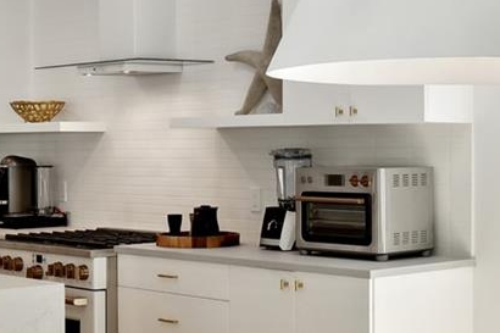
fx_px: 1145
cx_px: 240
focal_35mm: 82
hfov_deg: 24.6
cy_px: 224
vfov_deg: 16.5
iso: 200
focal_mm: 16.5
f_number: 8
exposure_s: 1/50
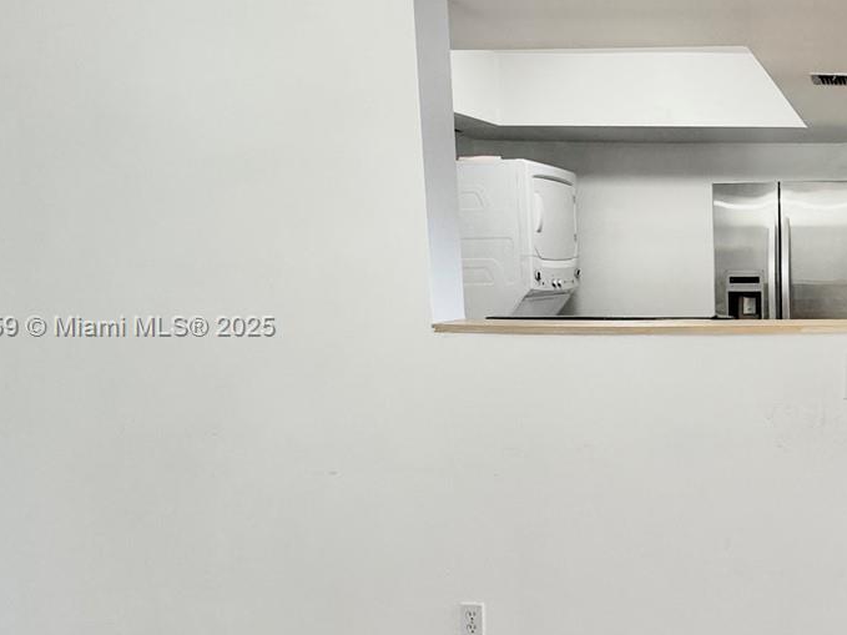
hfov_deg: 45.4
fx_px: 807
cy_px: 328
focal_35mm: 33
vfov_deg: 42.9
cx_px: 873
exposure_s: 1/60
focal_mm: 2.22
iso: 250
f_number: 2.2
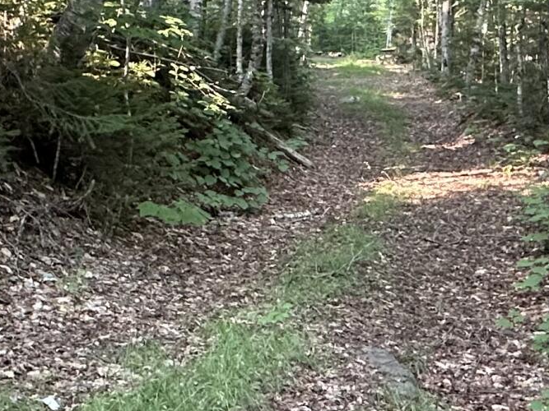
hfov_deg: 30.7
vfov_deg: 23.1
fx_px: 999
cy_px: 107
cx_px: 307
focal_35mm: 63
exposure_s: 1/87
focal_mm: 2.22
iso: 320
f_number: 2.2
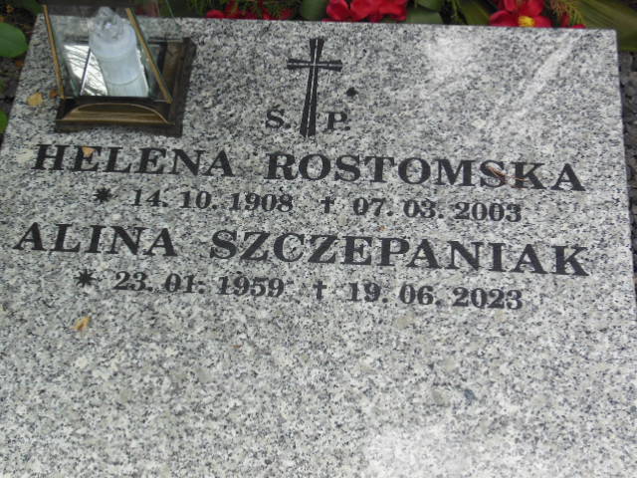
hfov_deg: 33.8
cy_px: 239
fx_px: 1049
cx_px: 318
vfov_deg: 25.7
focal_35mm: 57
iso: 125
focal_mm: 10.2
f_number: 4.1
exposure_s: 1/320
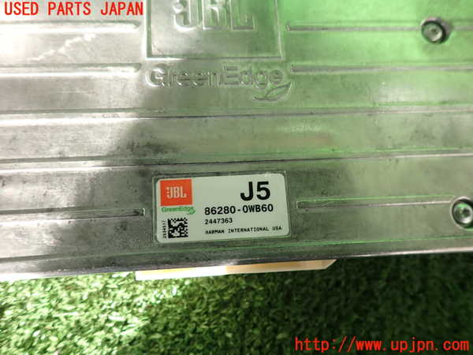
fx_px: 342
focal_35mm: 25
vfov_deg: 54.9
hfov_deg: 69.4
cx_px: 236
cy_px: 178
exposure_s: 1/80
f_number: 2
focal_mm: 4.5
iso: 100
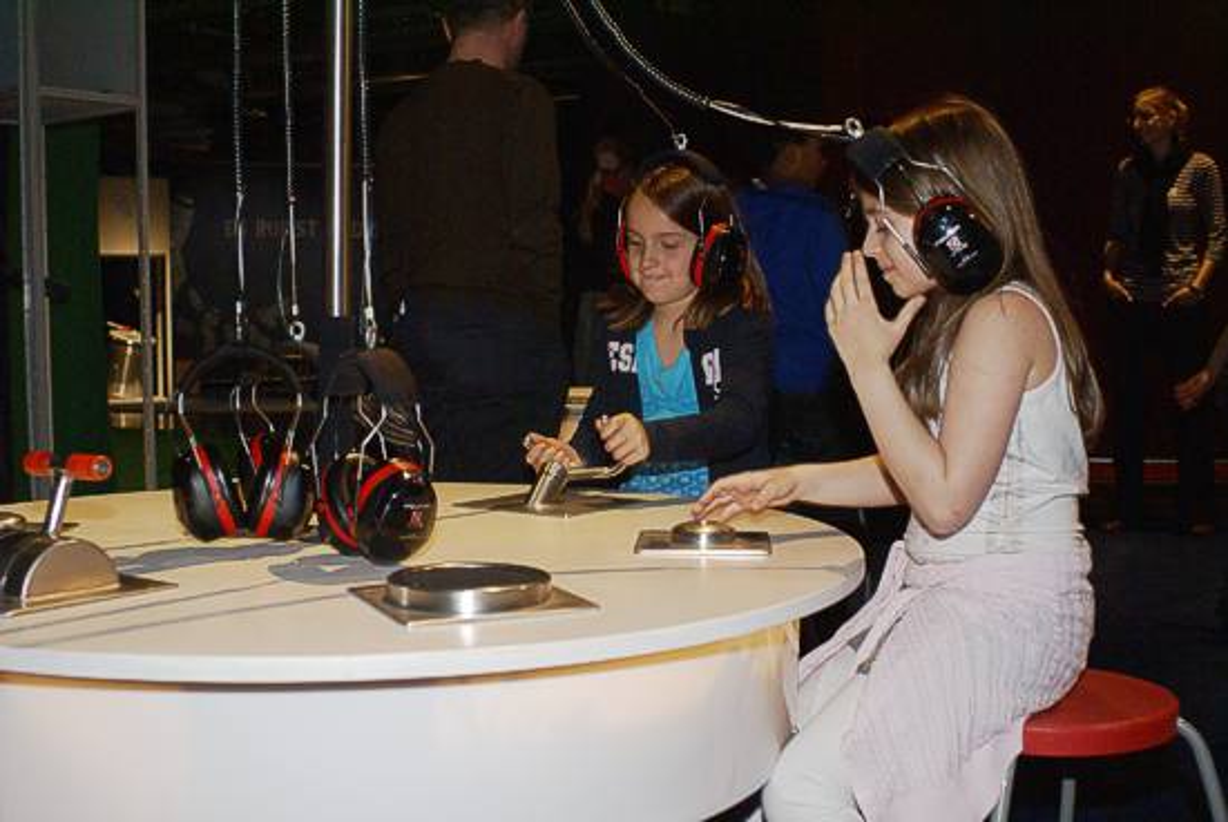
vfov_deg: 32.0
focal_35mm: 42
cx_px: 614
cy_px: 411
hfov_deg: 46.4
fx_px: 1434
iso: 800
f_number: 5.6
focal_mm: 28
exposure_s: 1/60
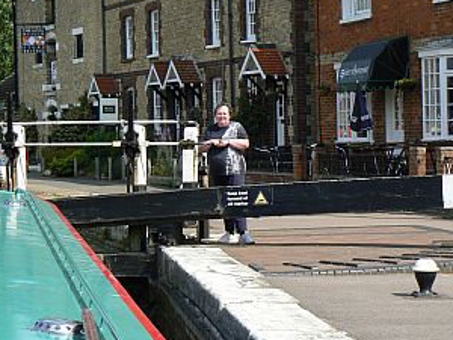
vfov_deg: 11.7
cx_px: 204
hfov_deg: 15.5
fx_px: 1662
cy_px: 186
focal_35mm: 127
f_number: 5.6
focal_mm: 17.7
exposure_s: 1/500
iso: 80
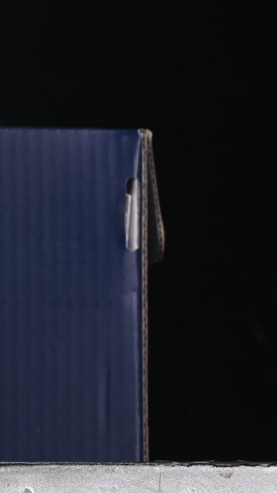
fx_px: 3174
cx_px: -395
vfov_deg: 8.9
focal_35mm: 243
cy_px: 141
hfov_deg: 4.9
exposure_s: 1/80
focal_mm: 50
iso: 160
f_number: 8
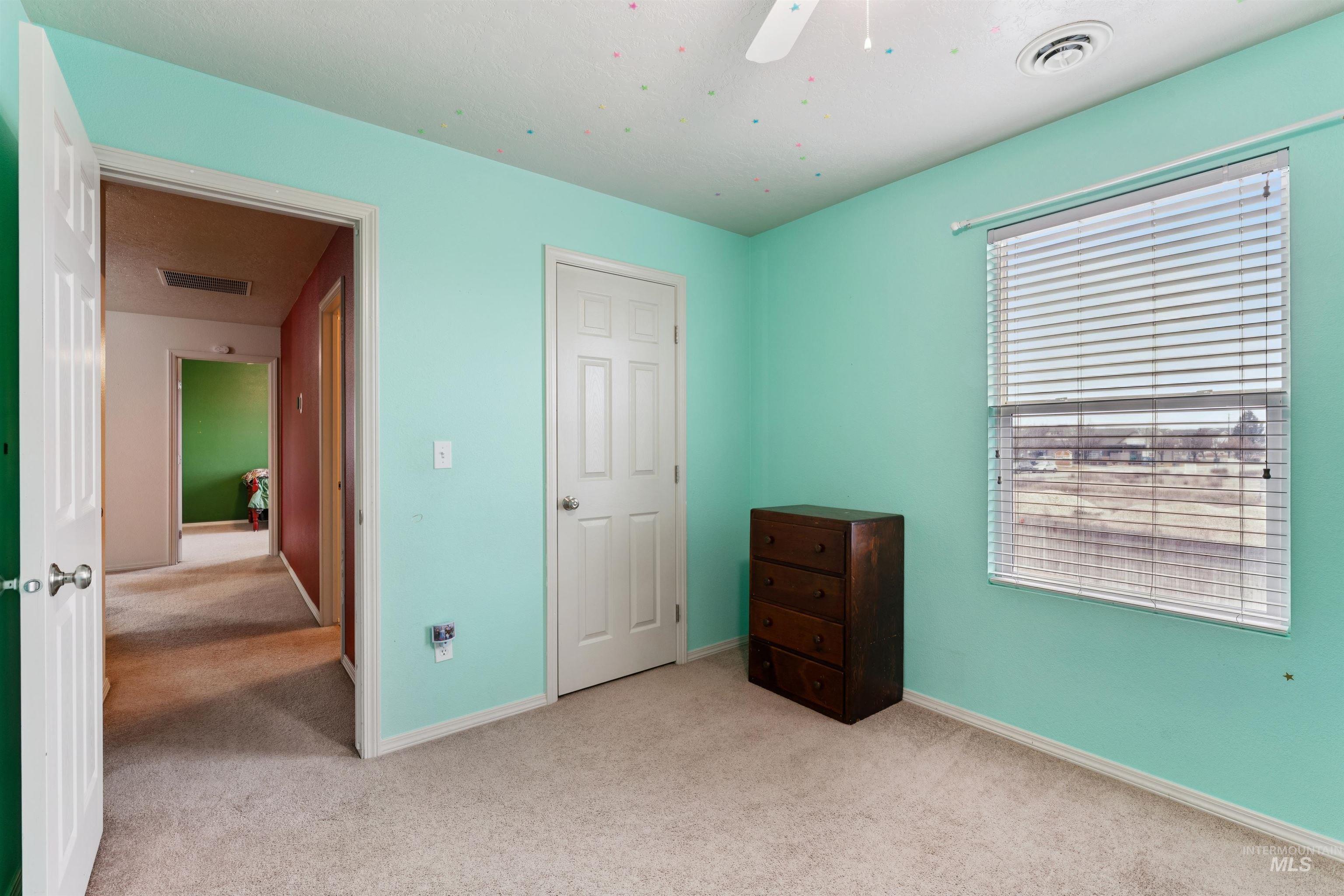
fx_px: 590
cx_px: 672
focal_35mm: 16
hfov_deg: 97.5
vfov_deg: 74.4
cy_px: 448
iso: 400
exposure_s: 1/1.25
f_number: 13
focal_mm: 15.8
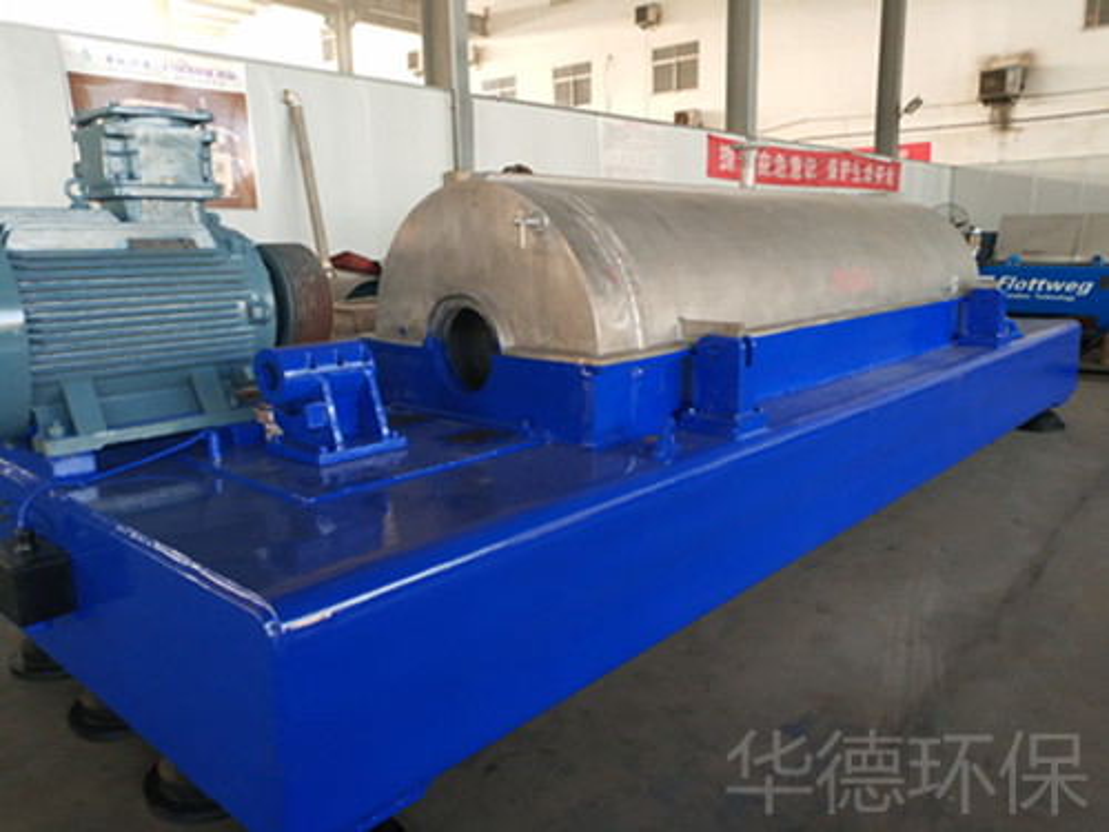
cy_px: 416
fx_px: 1025
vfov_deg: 44.2
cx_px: 554
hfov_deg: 56.8
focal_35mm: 32
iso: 718
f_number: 2
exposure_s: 1/17
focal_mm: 4.5
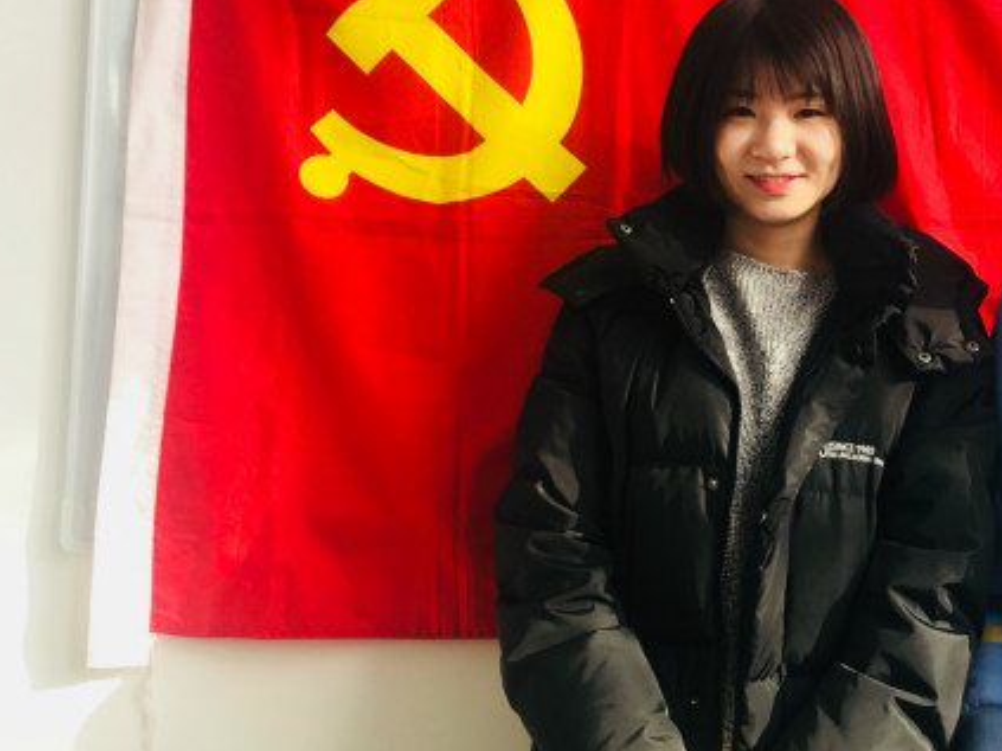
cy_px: 316
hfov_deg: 38.5
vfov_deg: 30.2
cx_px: 770
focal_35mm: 48
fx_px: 1389
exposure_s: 1/50
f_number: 2.2
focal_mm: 4.15
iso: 32
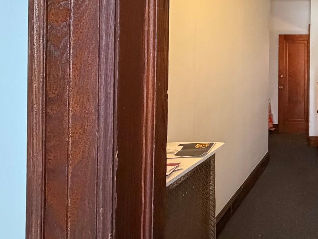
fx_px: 285
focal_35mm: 31
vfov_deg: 43.9
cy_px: 58
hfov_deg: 44.8
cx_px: 347
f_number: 2.2
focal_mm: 2.22
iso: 1000
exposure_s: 1/60
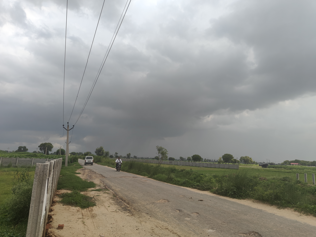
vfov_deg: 56.8
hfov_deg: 71.6
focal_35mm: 24
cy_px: 118
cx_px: 158
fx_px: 219
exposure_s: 1/2268
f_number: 1.8
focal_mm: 5.59
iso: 64
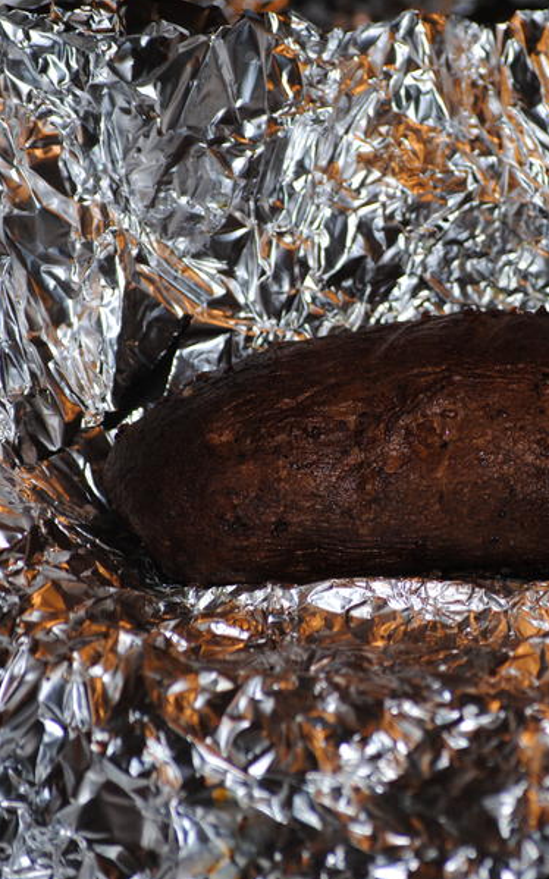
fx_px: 5510
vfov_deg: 9.1
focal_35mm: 230
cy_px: 439
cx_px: 471
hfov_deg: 5.7
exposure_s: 1/60
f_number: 4.5
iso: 200
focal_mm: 100
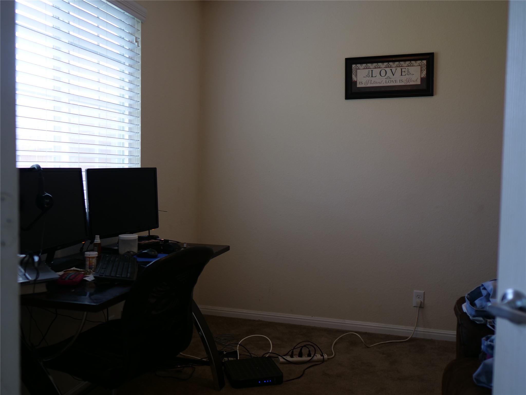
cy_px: 198
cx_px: 263
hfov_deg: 56.8
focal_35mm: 32
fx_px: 486
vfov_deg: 44.2
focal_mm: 16
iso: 200
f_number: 1.6
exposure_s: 1/125
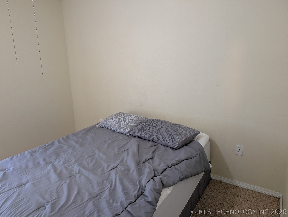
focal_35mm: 24
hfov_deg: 71.5
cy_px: 108
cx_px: 144
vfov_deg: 56.9
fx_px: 200
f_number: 1.68
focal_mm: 6.9
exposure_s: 1/120
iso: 1453
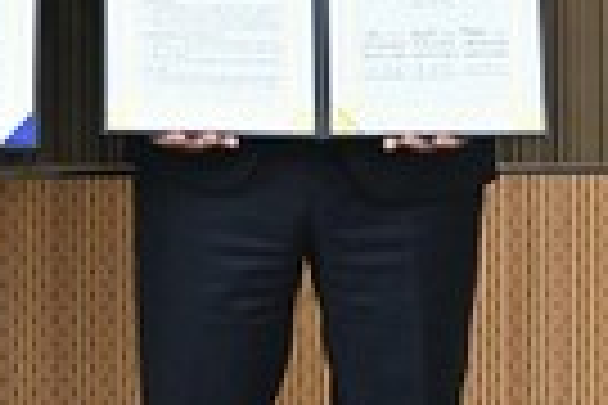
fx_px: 2634
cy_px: -362
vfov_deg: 8.4
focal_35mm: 156
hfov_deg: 12.7
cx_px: -230
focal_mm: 35
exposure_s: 1/200
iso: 1600
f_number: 4.5
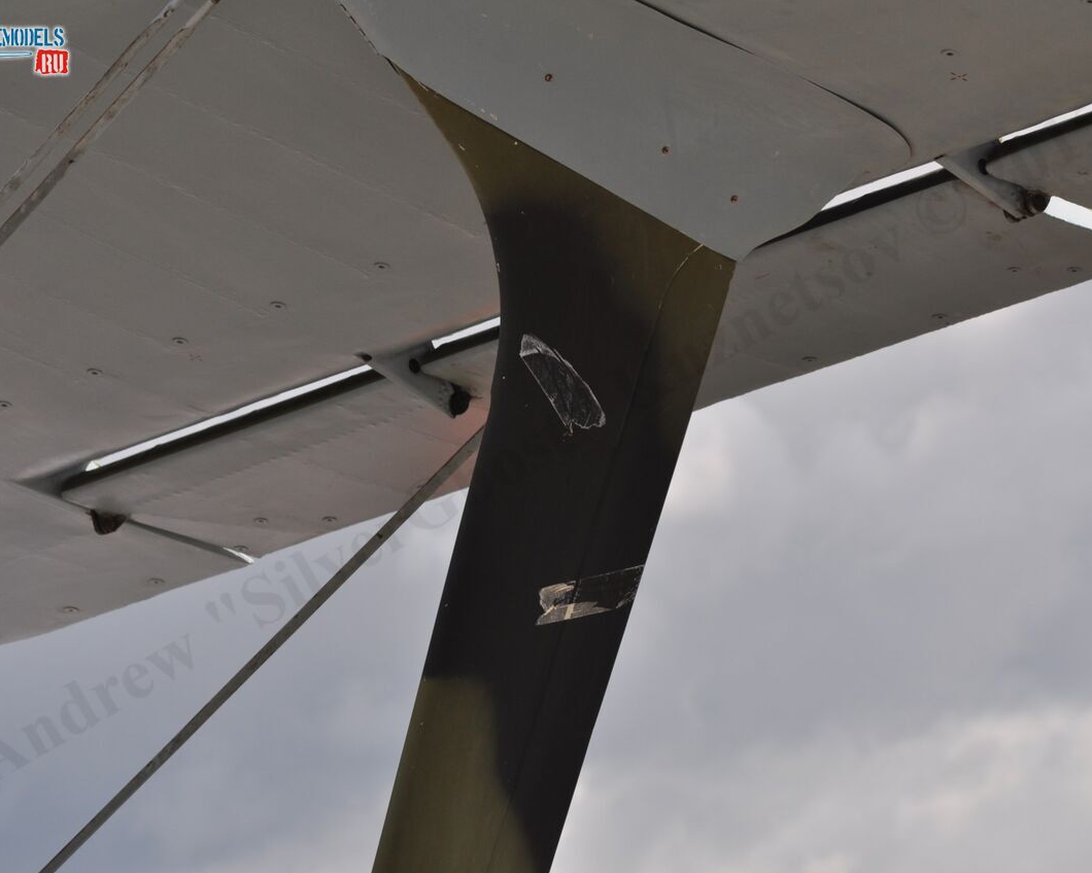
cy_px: 436
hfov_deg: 9.8
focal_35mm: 197
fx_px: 6367
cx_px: 541
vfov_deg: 7.8
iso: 200
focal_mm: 116
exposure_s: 1/500
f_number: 8
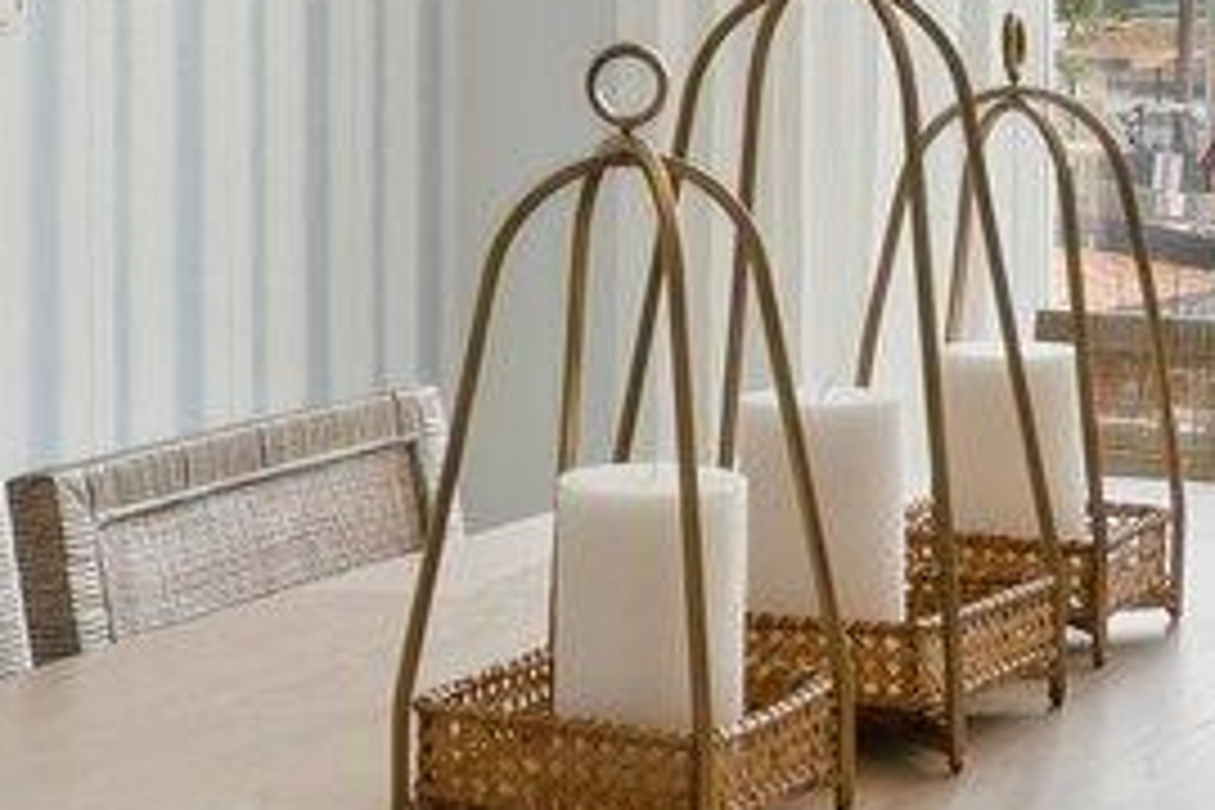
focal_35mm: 106
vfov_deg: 12.7
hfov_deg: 19.3
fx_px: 3577
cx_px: 549
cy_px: -20
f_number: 7.1
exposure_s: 1/60
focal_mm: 14
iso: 100
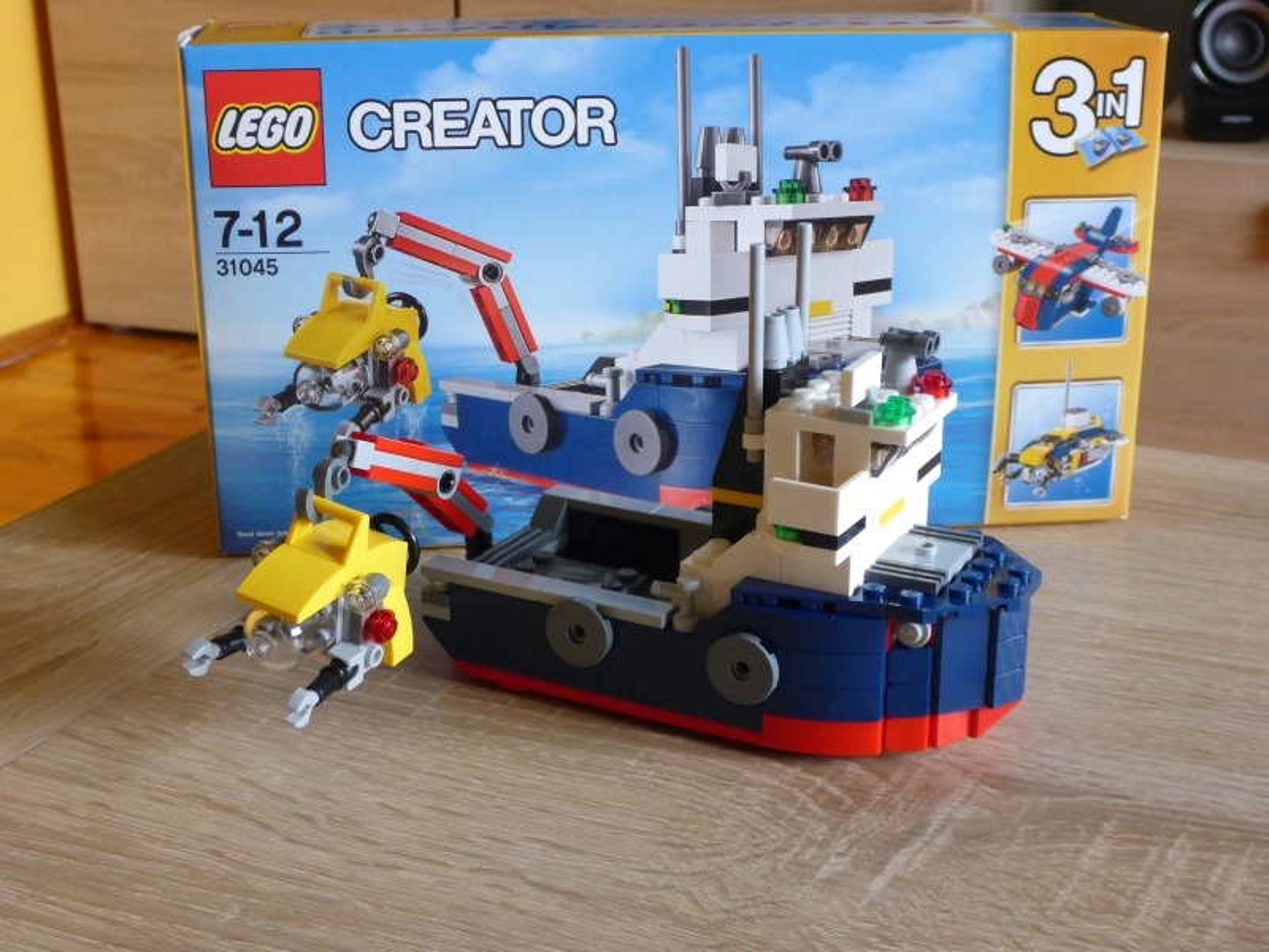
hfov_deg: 38.9
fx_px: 1796
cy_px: 476
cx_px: 634
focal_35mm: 49
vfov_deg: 29.7
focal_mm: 8.4
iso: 400
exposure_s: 1/30
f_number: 4.5
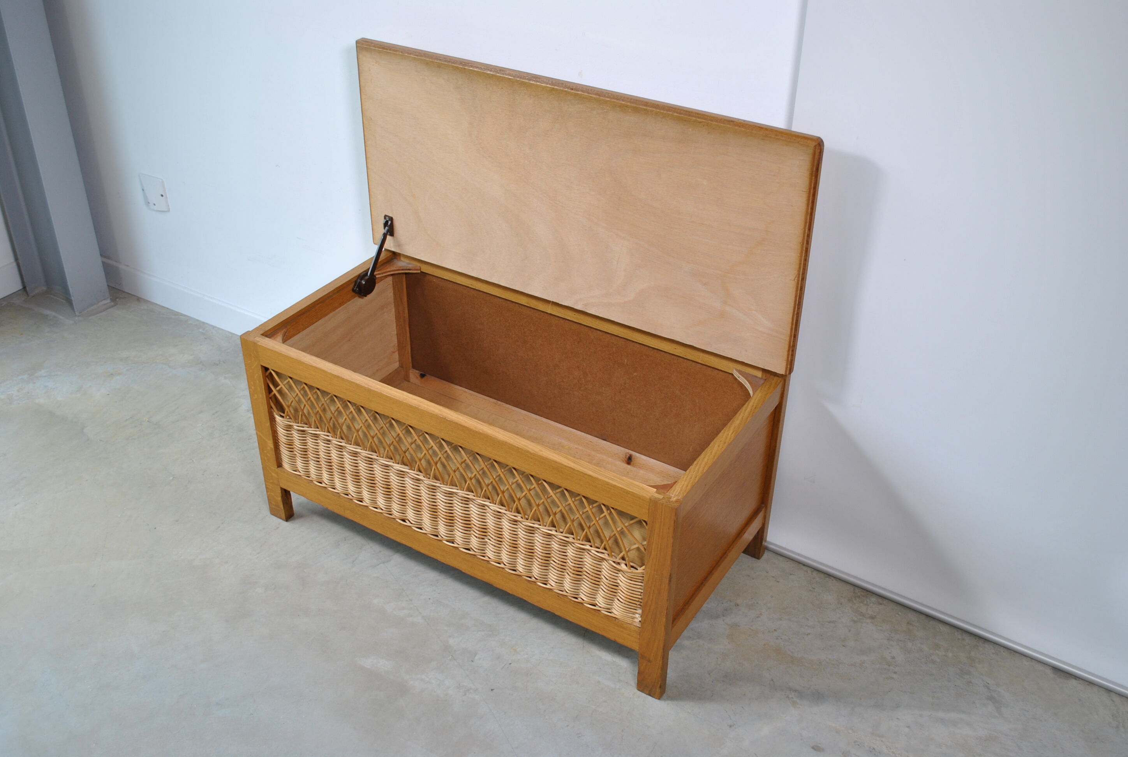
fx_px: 1130
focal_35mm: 36
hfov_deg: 53.0
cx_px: 564
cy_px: 378
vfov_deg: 37.0
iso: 200
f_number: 5
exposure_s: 1/40
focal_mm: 24
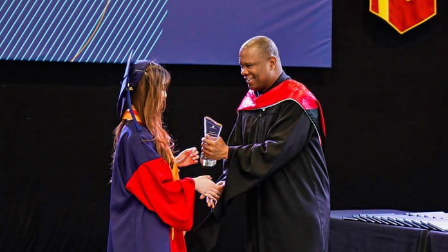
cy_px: 114
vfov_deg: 10.1
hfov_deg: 17.9
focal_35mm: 120
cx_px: 224
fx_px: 1426
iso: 1250
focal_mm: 76
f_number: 4
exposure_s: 1/200
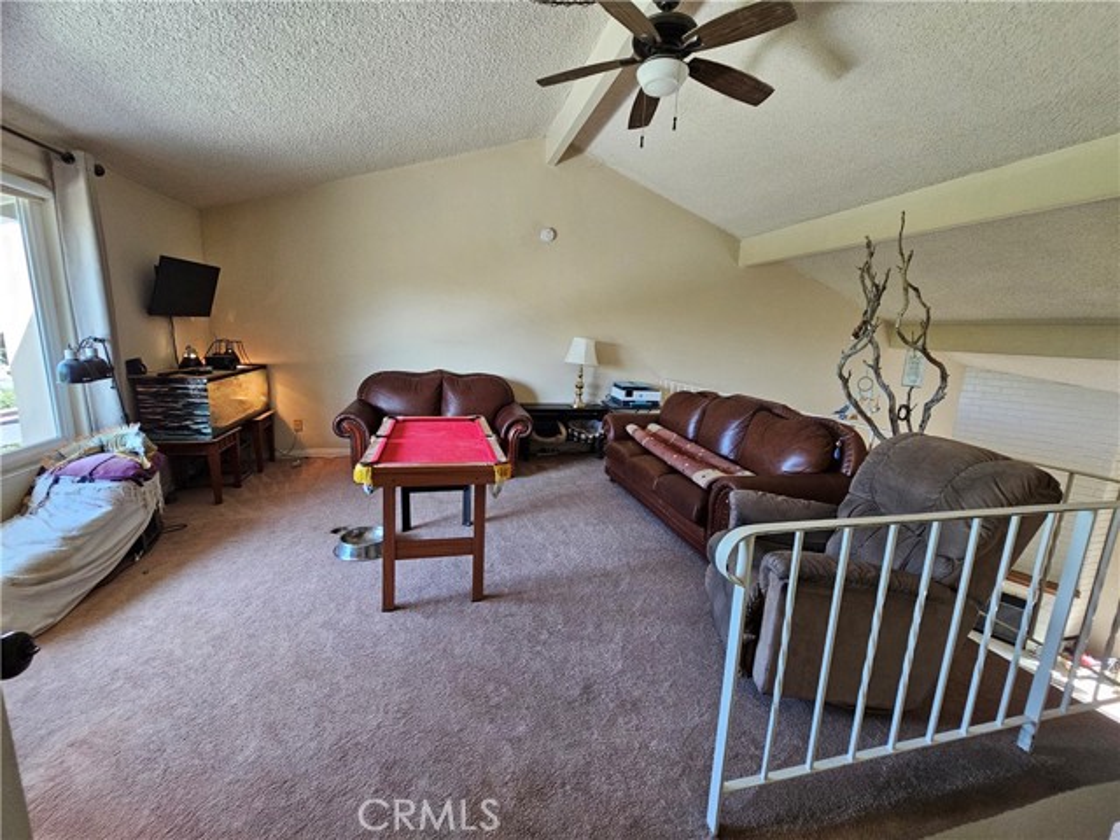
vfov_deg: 89.9
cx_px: 560
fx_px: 421
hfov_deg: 106.2
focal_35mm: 13
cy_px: 420
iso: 320
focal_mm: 2.2
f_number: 2.2
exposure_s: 1/60
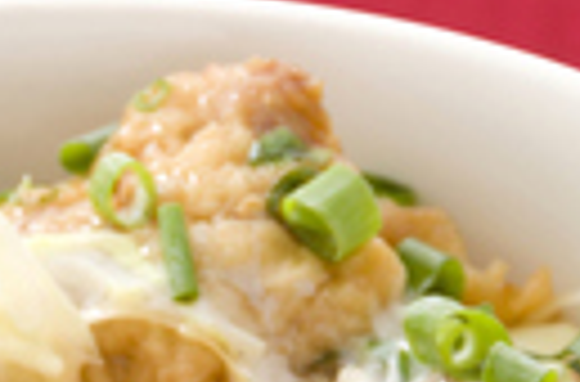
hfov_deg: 2.3
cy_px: 472
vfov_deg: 1.5
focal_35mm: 889
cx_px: 58
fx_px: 14271
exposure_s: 1/60
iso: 100
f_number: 10
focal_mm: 170
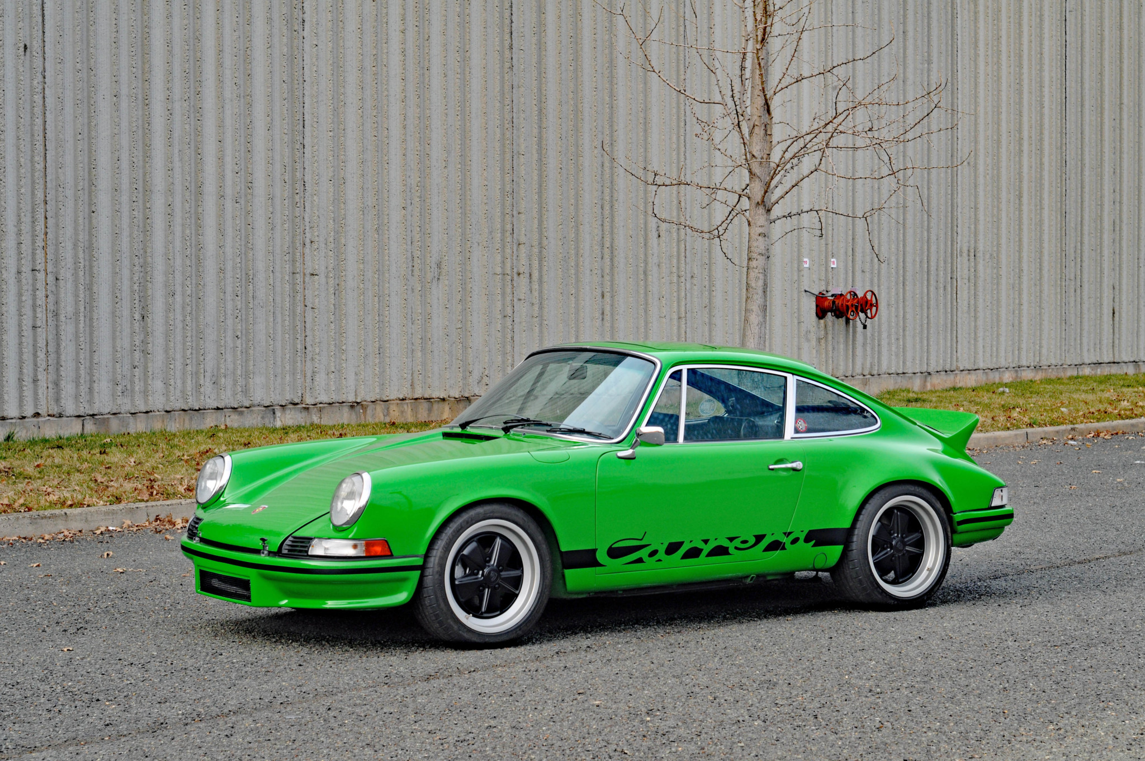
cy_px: 380
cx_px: 572
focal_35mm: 75
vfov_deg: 18.1
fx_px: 2382
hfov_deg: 27.0
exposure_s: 1/125
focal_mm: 50
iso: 400
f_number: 6.3
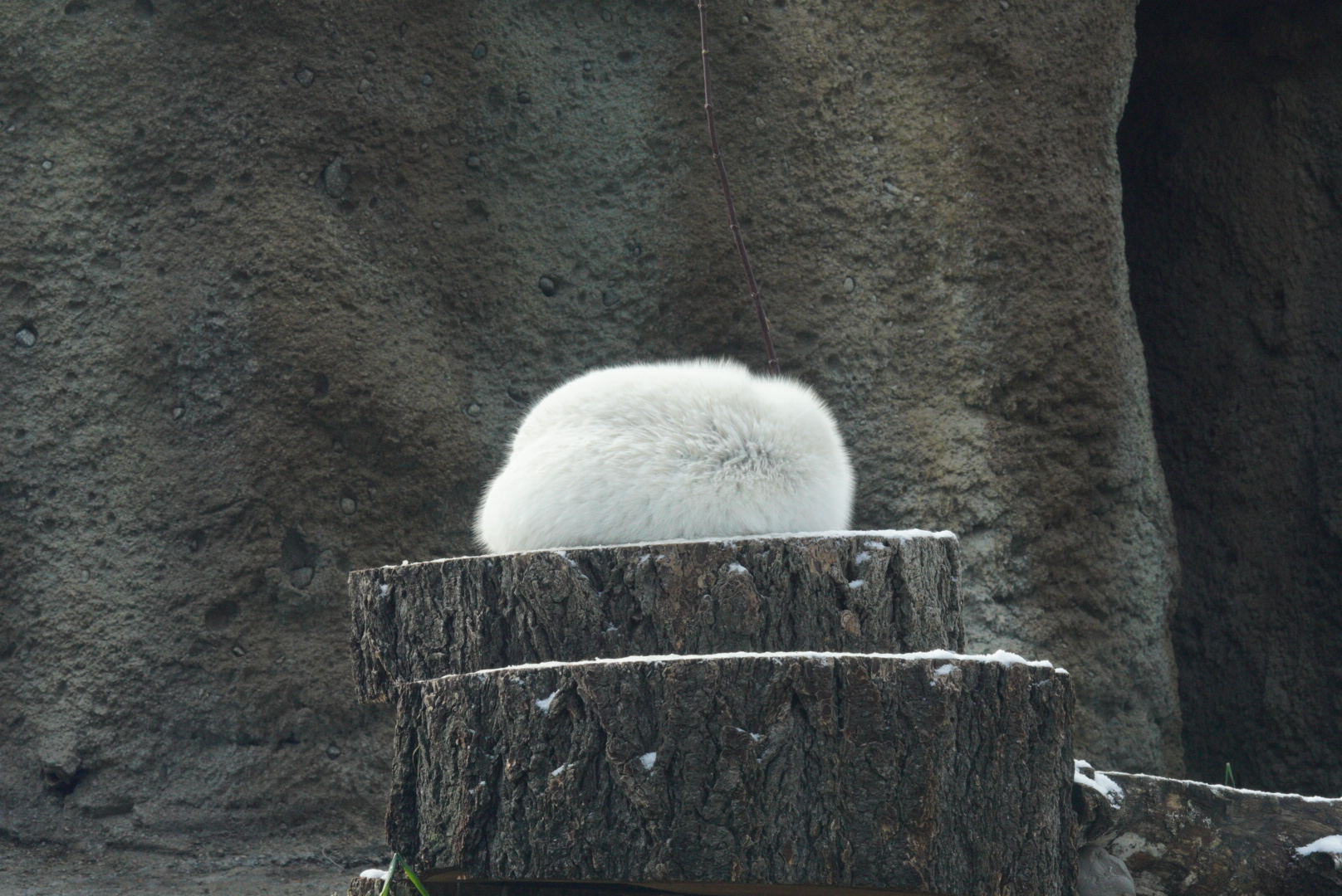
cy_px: 448
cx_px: 671
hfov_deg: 15.2
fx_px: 5036
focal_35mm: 135
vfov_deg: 10.2
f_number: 16
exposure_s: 1/160
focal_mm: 90
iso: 1600
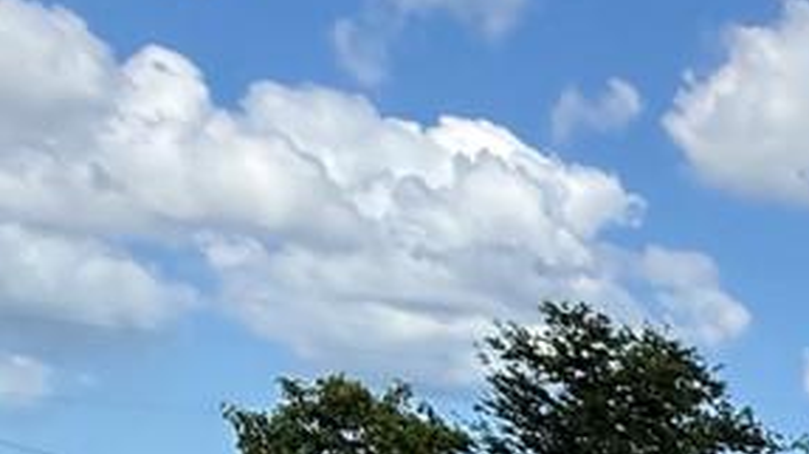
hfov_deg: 16.1
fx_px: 1822
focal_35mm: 85
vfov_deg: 10.4
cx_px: 1801
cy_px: 1339
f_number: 2.2
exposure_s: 1/1211
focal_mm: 2.22
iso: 50
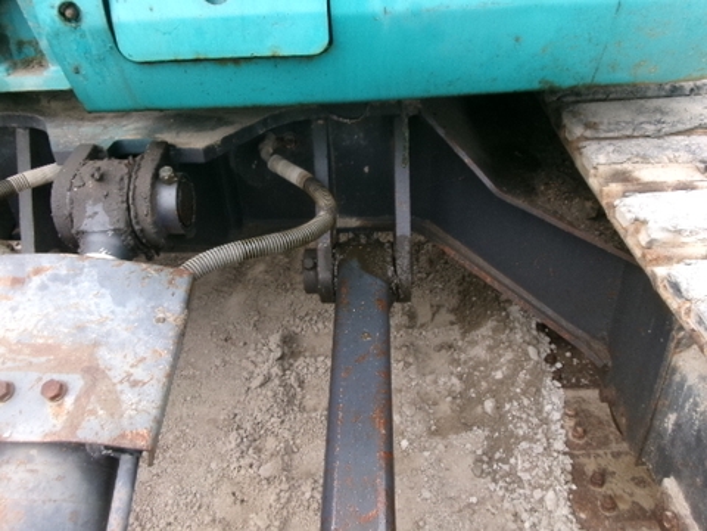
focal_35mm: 28
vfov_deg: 49.7
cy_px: 266
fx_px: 572
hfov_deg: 63.4
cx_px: 354
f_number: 3.9
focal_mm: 5.1
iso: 100
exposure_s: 1/56
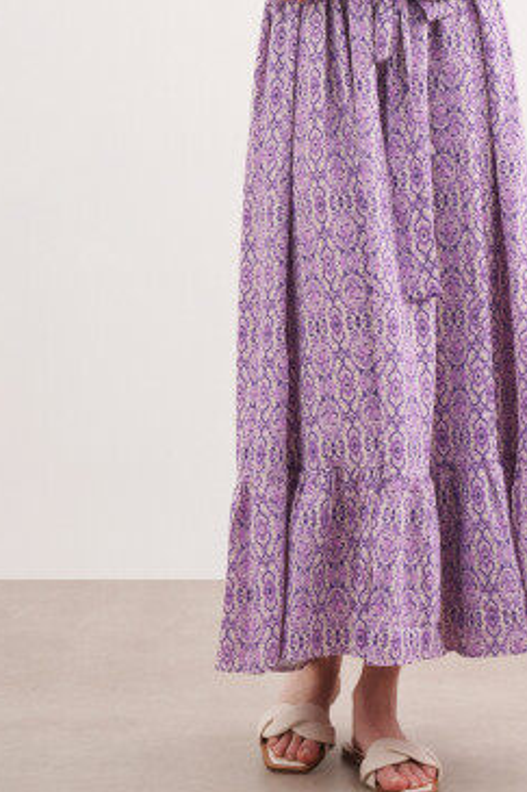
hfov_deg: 12.1
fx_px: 2483
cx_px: 373
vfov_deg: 17.9
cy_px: 113
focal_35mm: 113
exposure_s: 1/160
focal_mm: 55
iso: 400
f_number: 11
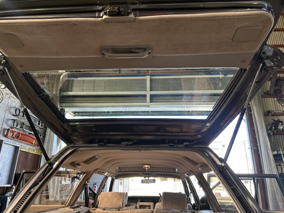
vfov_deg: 53.1
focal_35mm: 26
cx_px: 142
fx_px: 213
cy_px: 106
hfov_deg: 67.3
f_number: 1.5
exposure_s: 1/120
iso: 100
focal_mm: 5.7
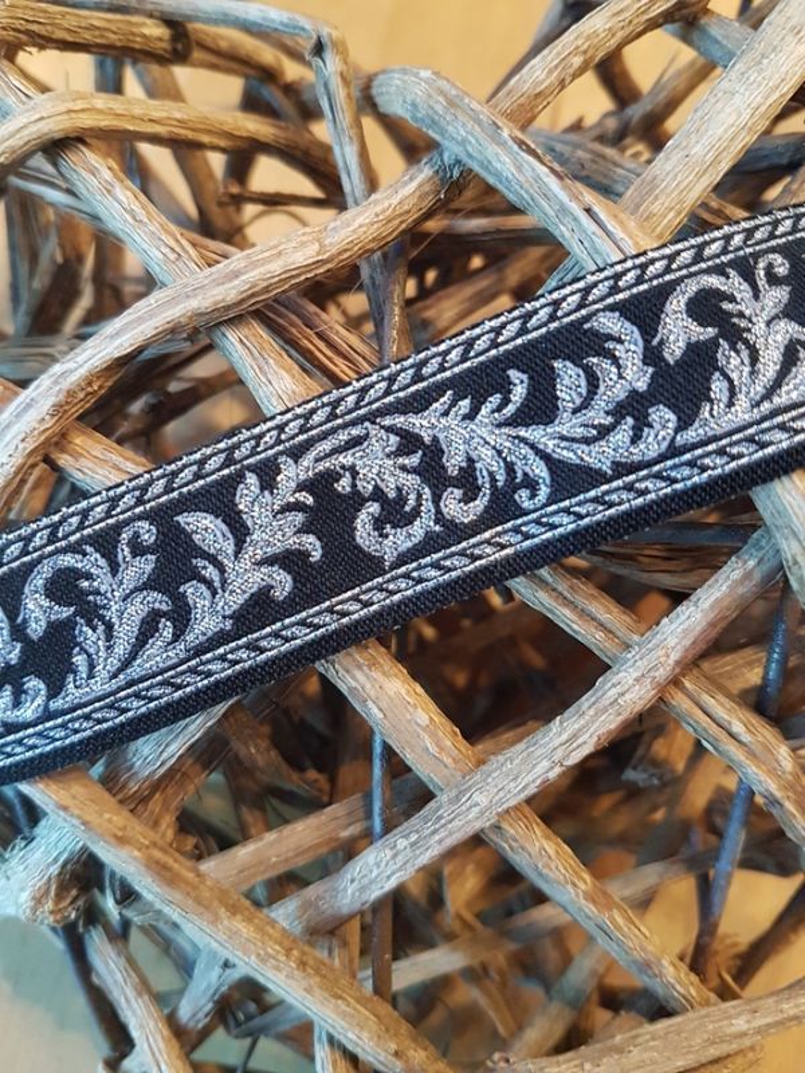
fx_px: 806
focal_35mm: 26
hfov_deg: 53.1
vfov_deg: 67.3
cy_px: 536
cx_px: 402
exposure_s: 1/25
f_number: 1.7
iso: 250
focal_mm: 4.2
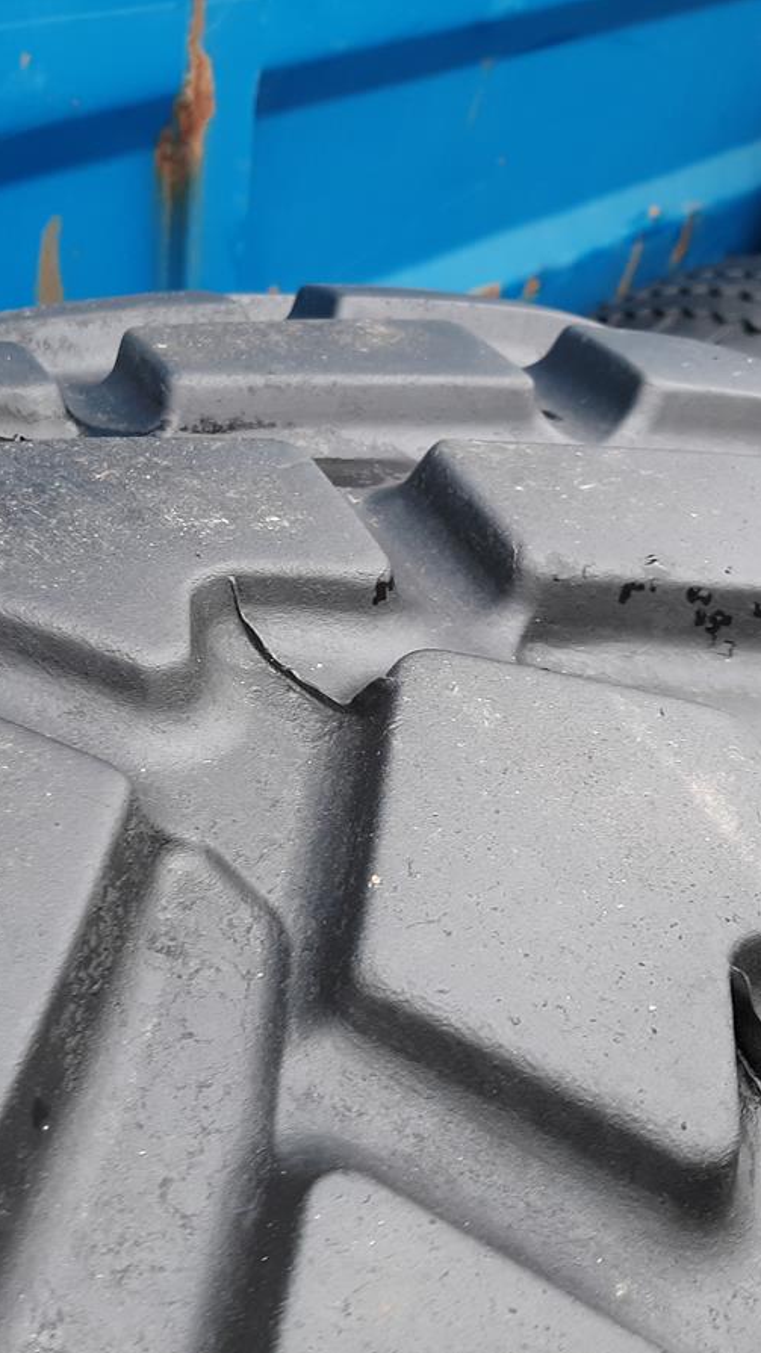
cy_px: 677
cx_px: 221
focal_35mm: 38
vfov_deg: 52.8
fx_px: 1364
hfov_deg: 30.8
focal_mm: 3.93
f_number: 1.7
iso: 40
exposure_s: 1/50
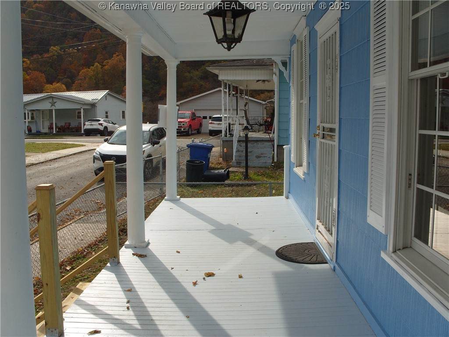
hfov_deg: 52.6
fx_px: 454
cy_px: 168
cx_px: 224
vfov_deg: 40.7
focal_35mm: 35
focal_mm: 7.8
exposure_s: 1/350
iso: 80
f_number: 6.3
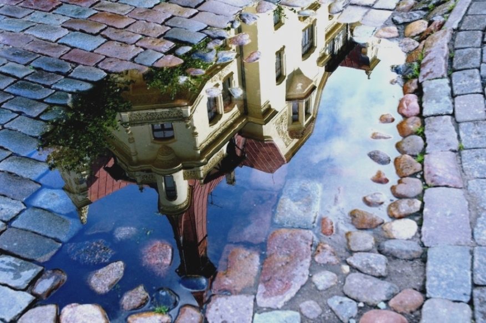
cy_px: 162
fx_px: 587
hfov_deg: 45.0
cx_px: 243
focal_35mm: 44
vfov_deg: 30.8
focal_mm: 29
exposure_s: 1/200
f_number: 7.1
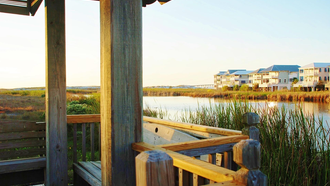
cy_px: 101
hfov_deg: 52.8
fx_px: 332
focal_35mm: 38
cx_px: 164
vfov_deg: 31.2
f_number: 6.3
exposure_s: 1/160
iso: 100
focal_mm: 24
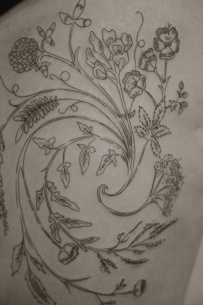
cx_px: 102
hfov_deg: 11.4
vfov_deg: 17.1
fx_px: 1014
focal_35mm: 120
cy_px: 152
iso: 4000
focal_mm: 80
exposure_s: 1/160
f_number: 4
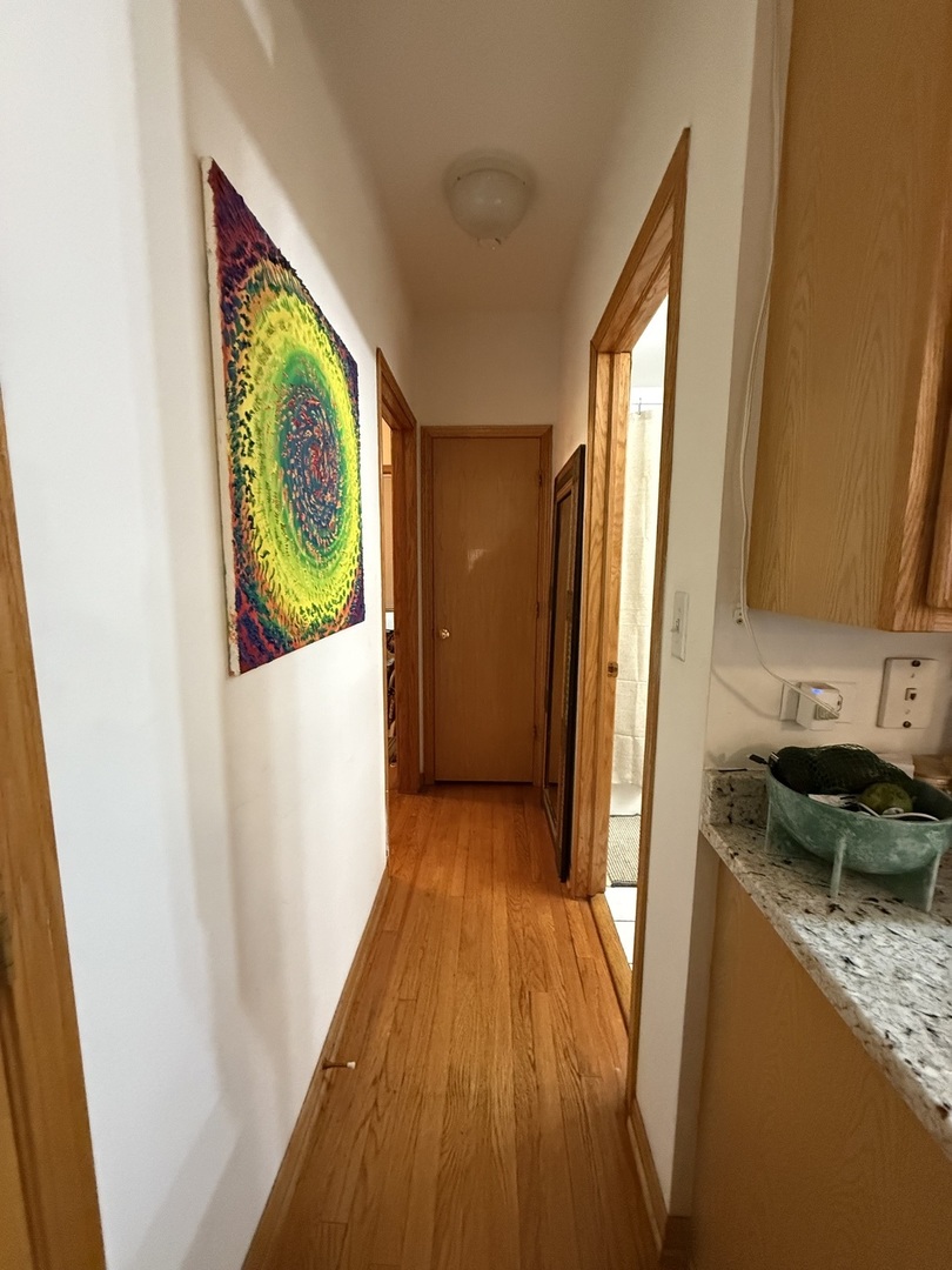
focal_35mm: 14
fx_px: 513
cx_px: 476
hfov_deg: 85.7
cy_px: 635
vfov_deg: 102.1
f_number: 2.2
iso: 1000
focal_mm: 2.22
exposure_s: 1/60
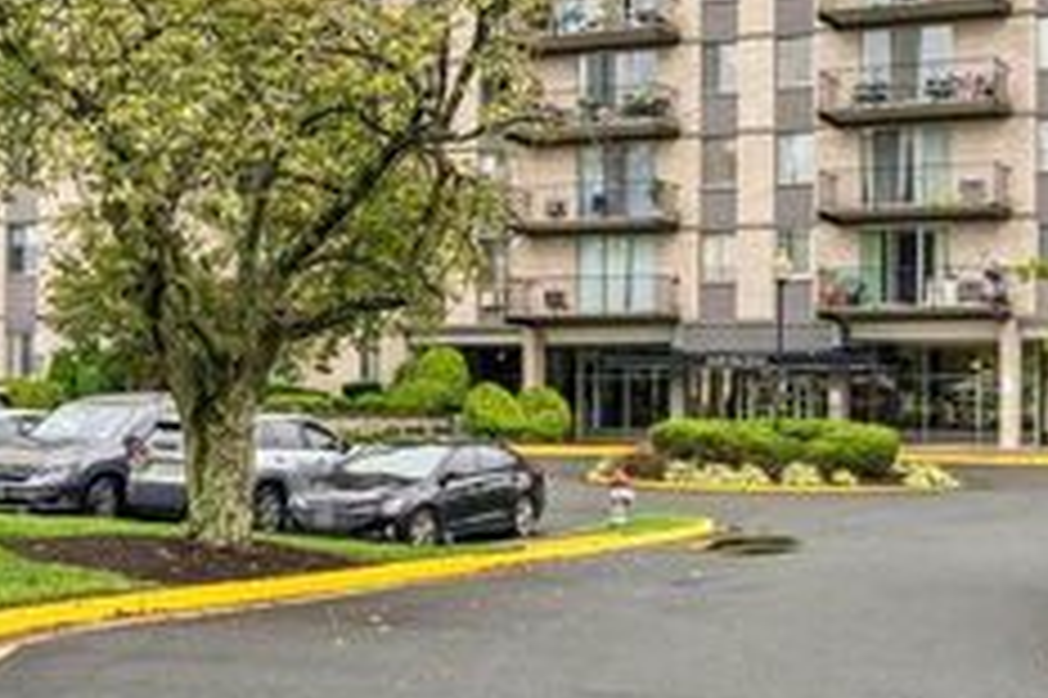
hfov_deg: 32.8
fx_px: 1777
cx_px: 607
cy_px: -11
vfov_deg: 21.4
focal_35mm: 61
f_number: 8
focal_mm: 28.5
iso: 200
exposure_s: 1/80
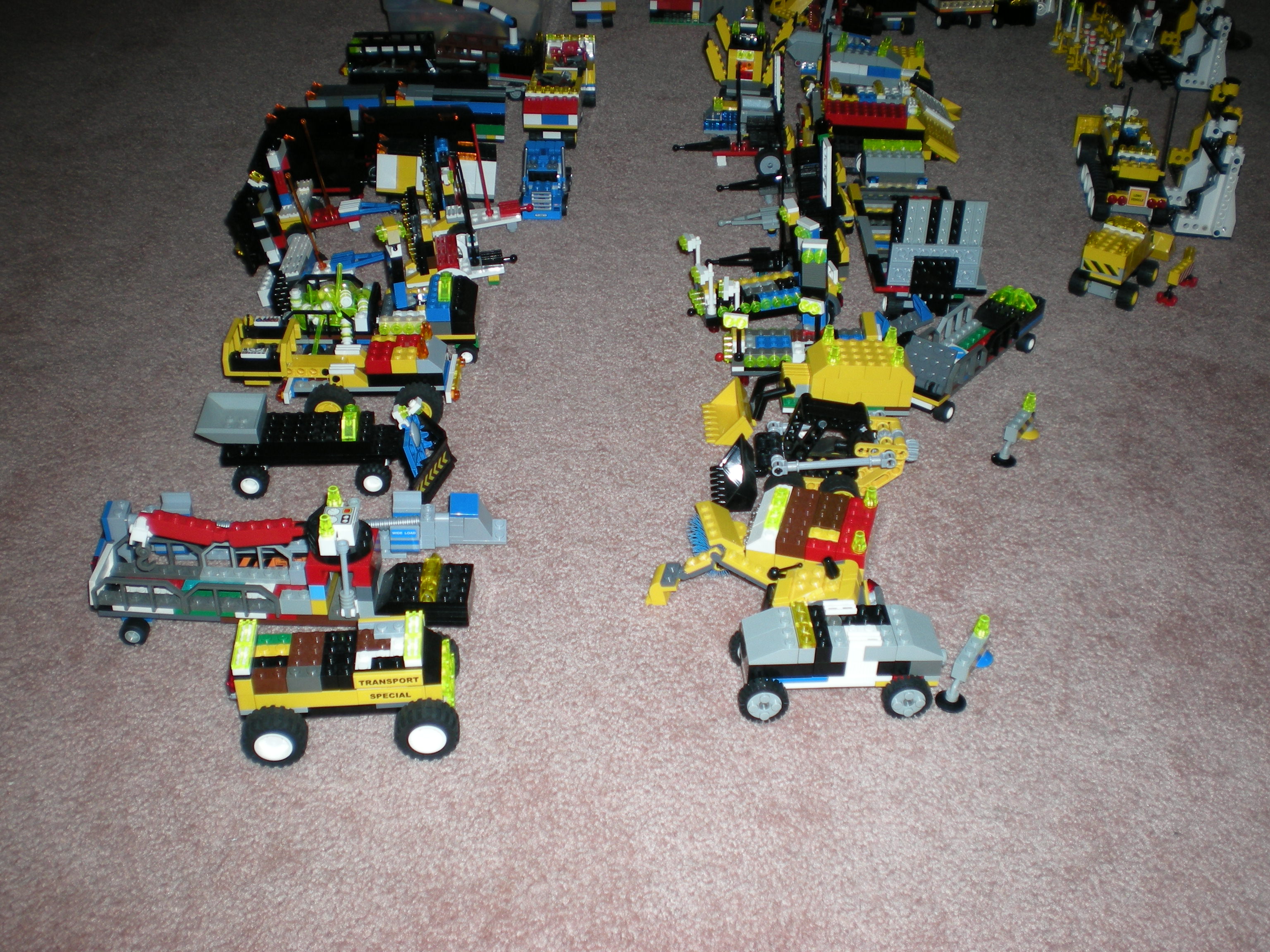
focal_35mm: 38
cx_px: 635
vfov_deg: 37.7
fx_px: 1394
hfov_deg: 49.0
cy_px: 476
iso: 64
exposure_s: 1/60
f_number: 3.1
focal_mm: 6.3
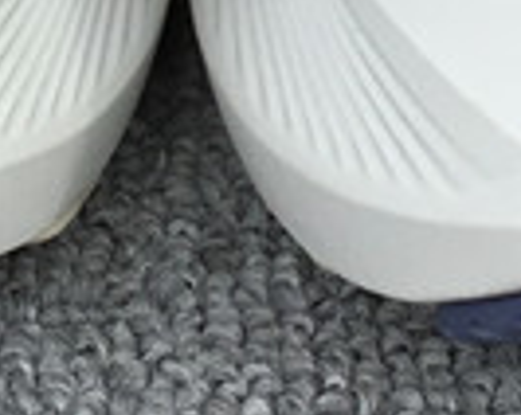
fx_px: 3156
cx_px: 372
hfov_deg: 9.4
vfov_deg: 7.0
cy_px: -691
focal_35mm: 205
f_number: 2.4
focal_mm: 3.3
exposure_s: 1/327
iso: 25
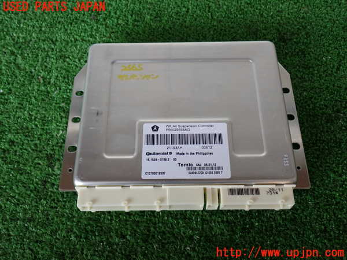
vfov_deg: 37.7
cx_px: 174
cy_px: 130
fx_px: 381
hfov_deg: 49.0
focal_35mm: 38
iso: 200
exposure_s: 1/80
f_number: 2.7
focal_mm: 6.83
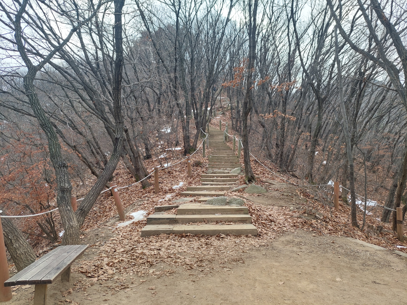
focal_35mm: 25
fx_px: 294
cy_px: 152
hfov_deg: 69.4
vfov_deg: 54.9
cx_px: 204
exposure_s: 1/261
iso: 40
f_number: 1.8
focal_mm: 5.23
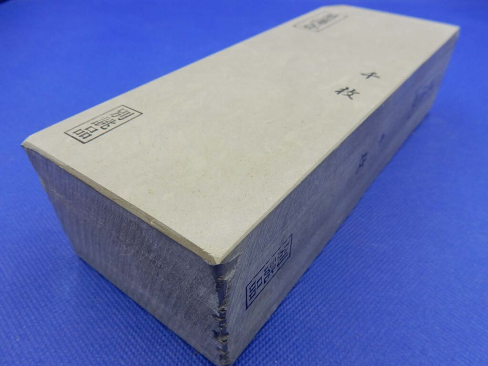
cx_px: 244
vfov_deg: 54.9
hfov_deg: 69.4
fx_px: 352
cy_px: 183
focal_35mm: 25
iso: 125
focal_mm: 4.5
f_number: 3.7
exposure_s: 1/80
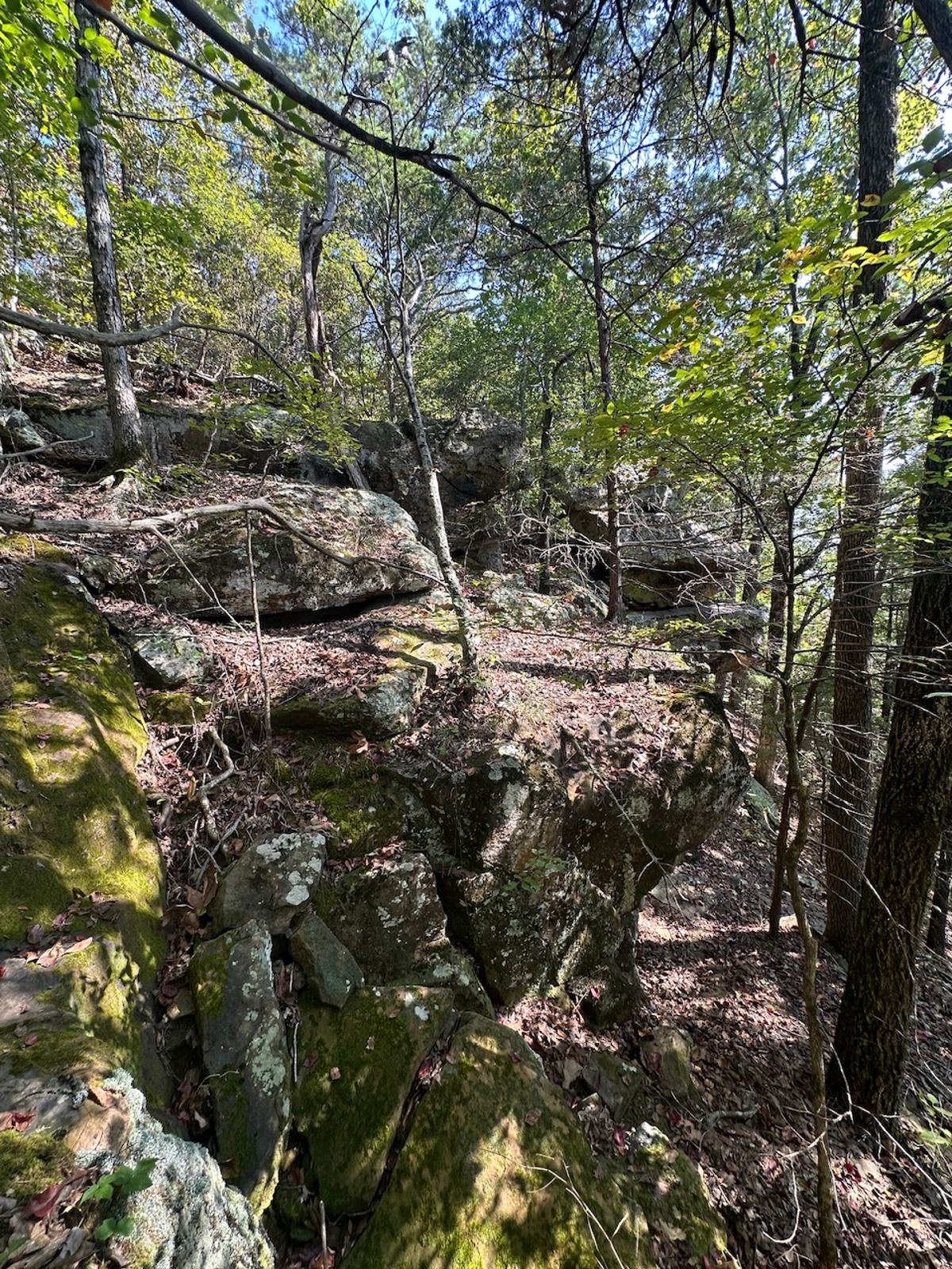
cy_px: 634
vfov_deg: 102.1
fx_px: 513
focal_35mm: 14
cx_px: 476
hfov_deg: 85.7
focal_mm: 2.22
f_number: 2.2
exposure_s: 1/99
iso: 40
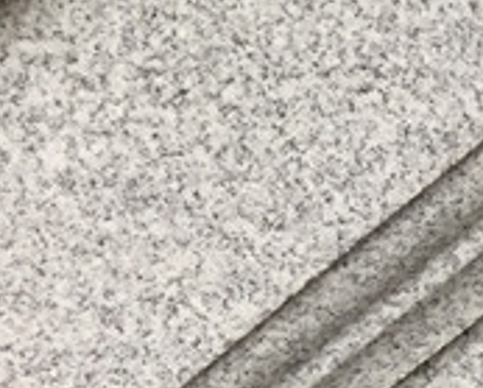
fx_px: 2248
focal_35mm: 157
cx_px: 1226
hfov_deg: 10.3
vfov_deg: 9.5
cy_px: 652
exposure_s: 1/100
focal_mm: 3.3
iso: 25
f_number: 2.4
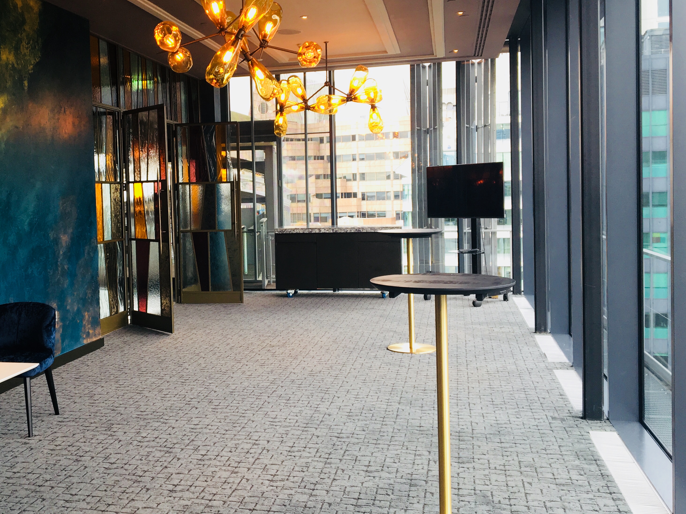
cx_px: 232
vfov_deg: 35.9
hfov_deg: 46.1
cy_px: 230
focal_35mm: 40
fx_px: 793
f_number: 2.2
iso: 32
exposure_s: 1/50
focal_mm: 4.15
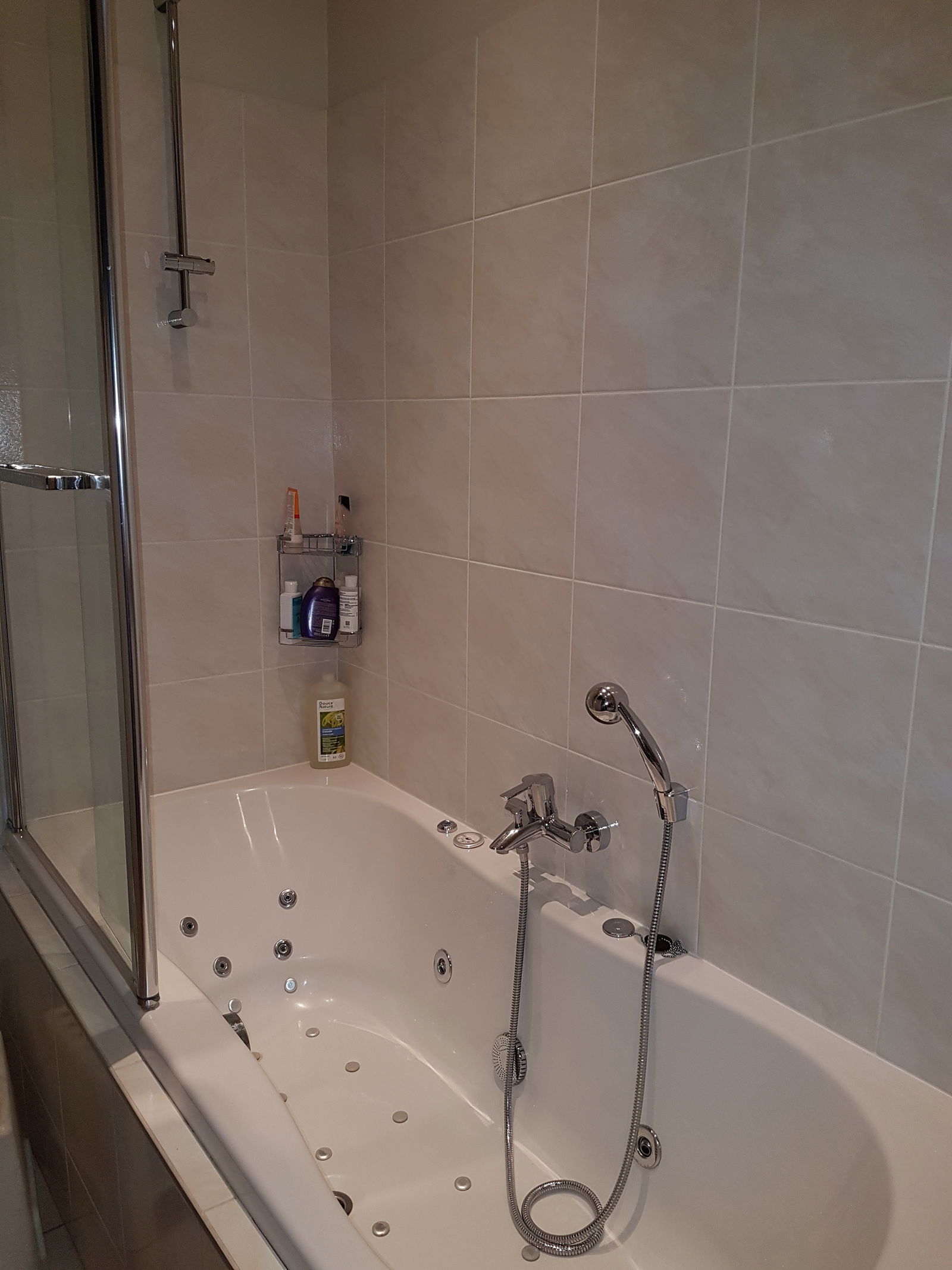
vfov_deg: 67.3
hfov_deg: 53.1
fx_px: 953
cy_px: 635
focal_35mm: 26
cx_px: 476
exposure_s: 1/50
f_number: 1.7
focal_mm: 4.2
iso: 100
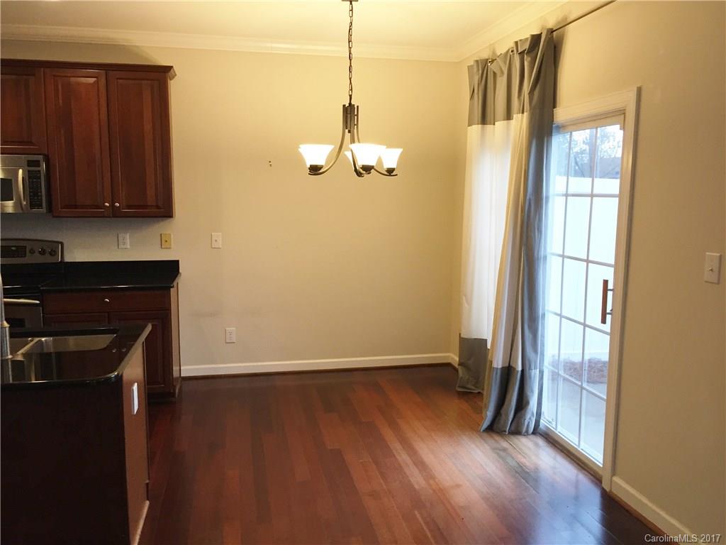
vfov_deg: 48.2
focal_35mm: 29
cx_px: 363
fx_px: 608
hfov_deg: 61.7
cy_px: 272
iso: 50
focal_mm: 4.15
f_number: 2.2
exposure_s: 1/30
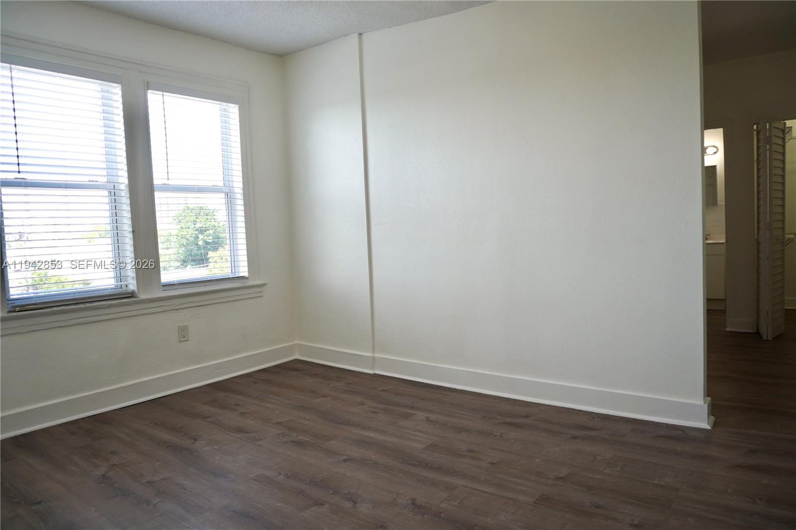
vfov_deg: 50.4
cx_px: 398
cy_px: 265
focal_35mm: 26
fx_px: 564
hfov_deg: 70.4
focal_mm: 17
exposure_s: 1/80
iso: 100
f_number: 4
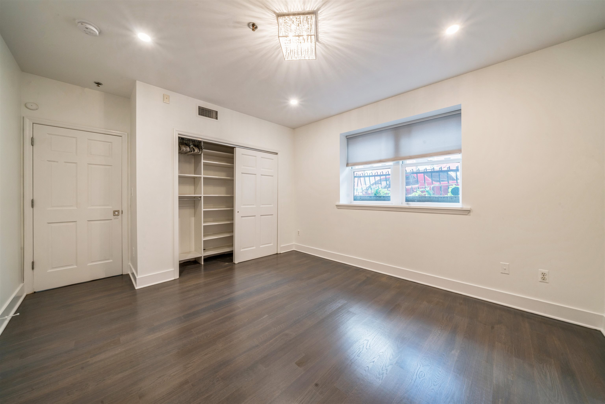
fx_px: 202
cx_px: 302
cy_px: 202
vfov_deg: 90.0
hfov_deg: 112.6
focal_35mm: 12
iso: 200
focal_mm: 12
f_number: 14
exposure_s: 1/1.25
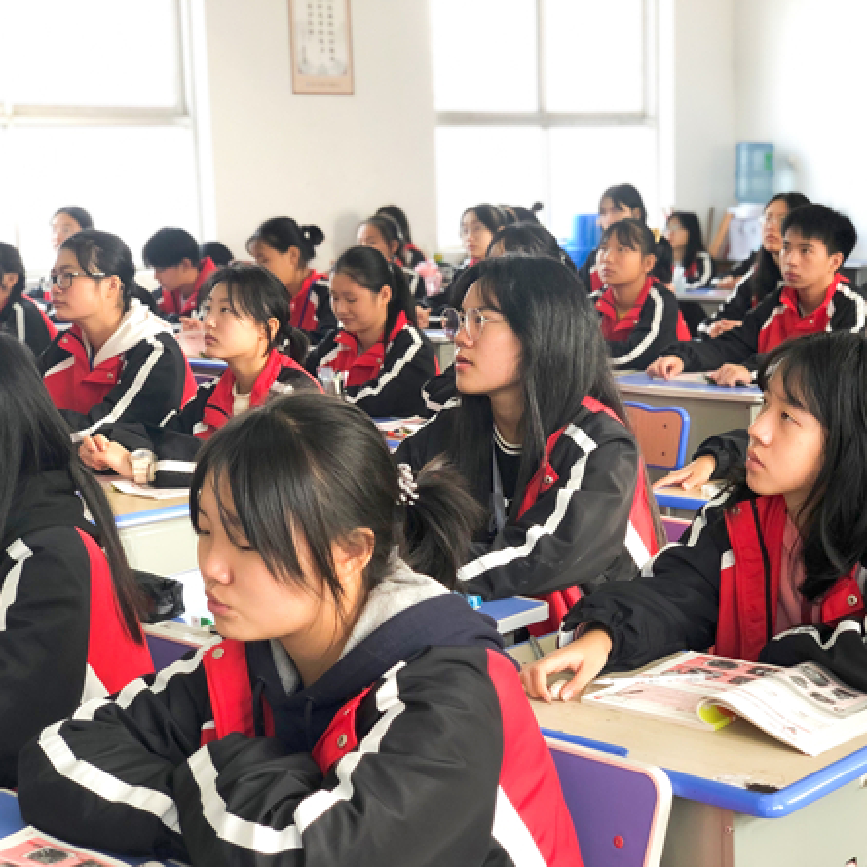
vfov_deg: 27.7
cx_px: 530
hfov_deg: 27.6
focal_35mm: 62
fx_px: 1757
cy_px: 431
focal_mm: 6
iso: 80
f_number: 2.4
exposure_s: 1/60
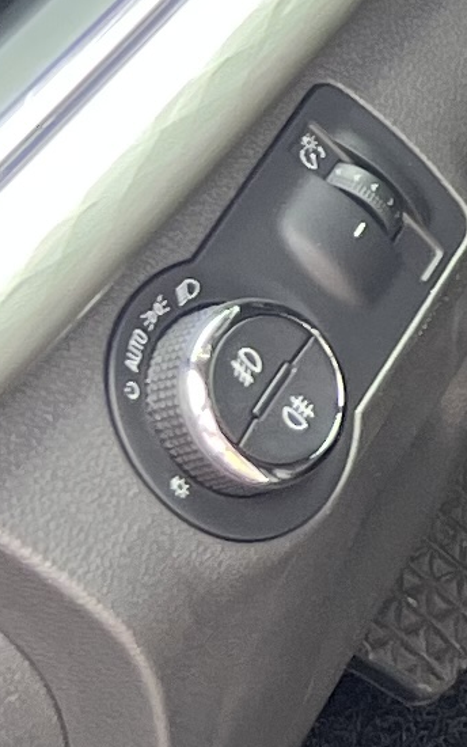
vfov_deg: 10.2
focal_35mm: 202
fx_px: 4111
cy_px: -106
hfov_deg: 5.3
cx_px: 2240
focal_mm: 5.7
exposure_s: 1/171
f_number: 1.5
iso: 50
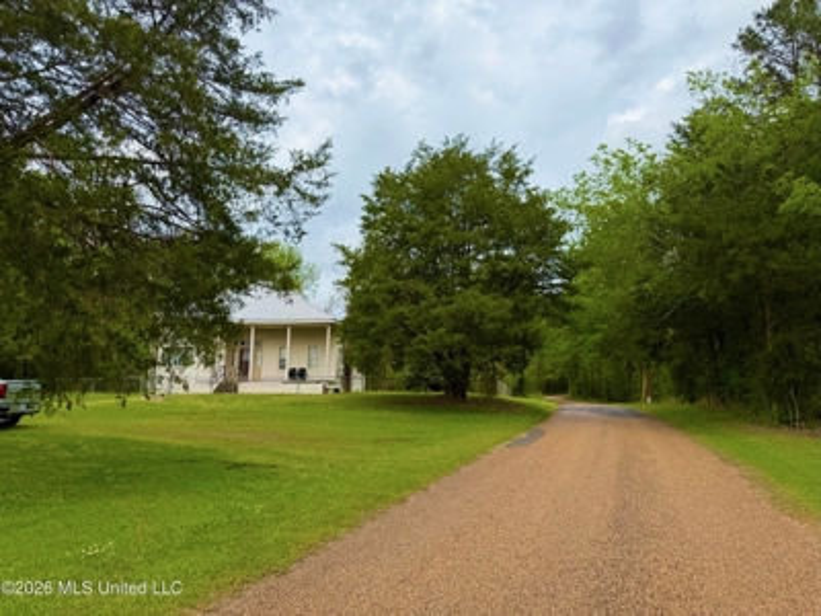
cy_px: 308
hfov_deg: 71.6
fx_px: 569
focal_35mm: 24
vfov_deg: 56.8
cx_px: 410
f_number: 1.78
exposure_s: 1/5319
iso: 100
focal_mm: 6.76
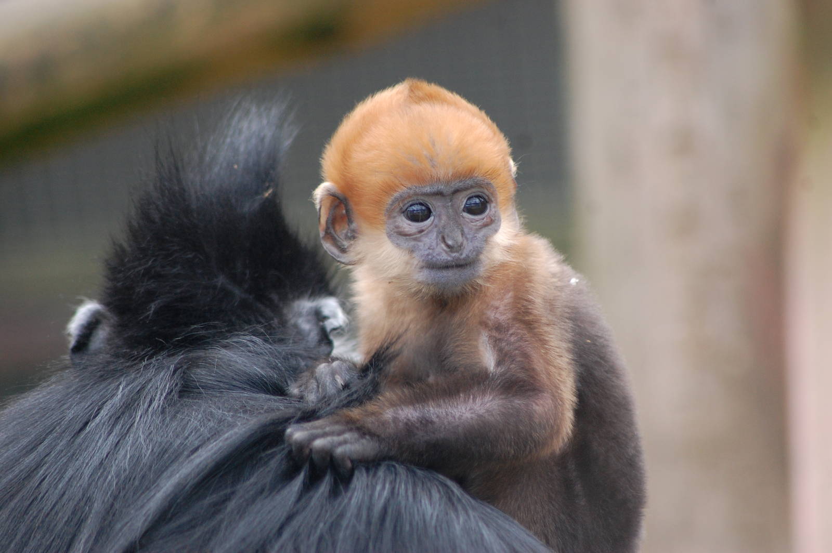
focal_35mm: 300
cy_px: 276
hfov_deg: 6.9
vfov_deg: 4.6
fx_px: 6927
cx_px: 416
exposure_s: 1/320
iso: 800
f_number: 4.8
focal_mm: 200
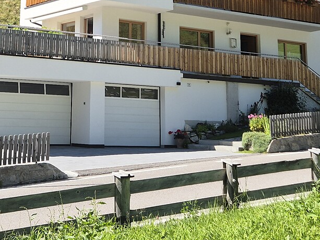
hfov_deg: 26.6
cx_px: 75
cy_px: -23
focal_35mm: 72
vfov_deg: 19.6
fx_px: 666
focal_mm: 5.4
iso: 25
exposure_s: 1/946
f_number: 1.8
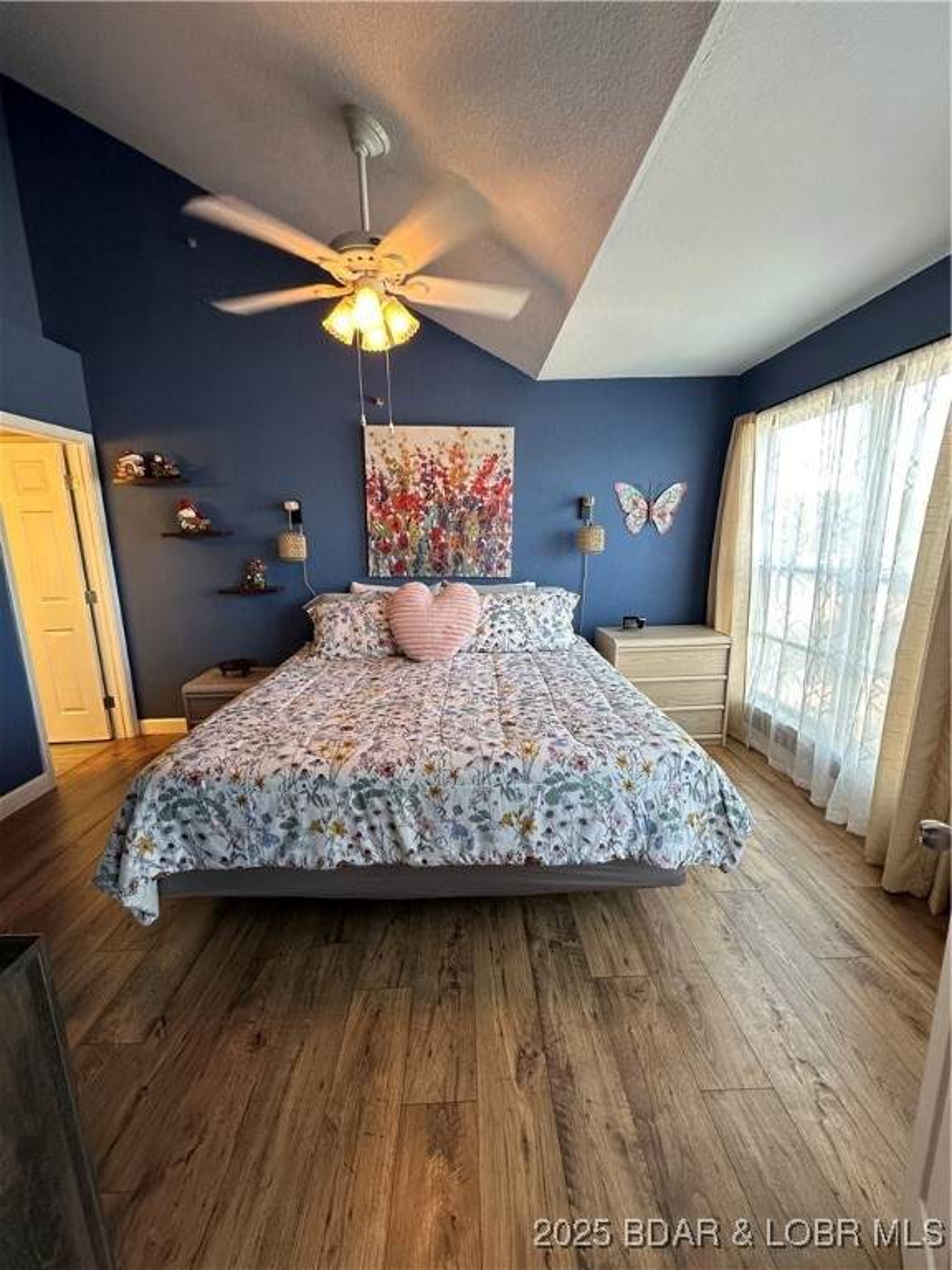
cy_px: 635
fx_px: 513
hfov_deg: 85.7
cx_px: 476
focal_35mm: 14
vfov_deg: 102.1
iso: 200
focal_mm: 2.22
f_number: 2.2
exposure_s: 1/120
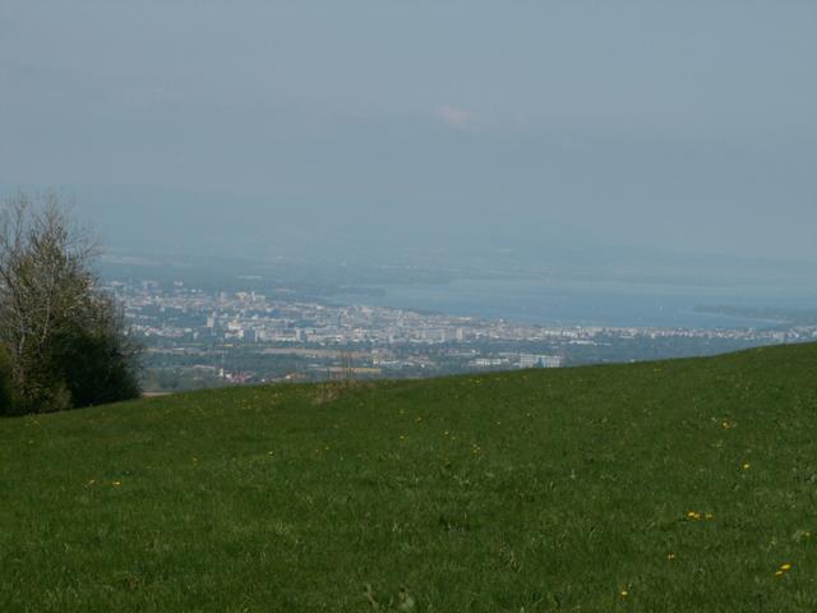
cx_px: 408
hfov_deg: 14.7
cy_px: 306
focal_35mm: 134
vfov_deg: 11.1
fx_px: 3163
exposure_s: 1/250
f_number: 8
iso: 50
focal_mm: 21.89
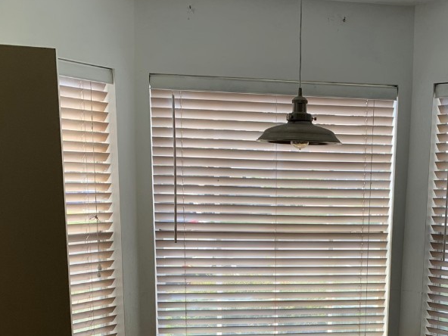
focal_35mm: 45
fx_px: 582
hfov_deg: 41.2
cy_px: 286
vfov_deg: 31.1
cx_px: 319
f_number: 1.8
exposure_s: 1/121
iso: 40
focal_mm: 4.25
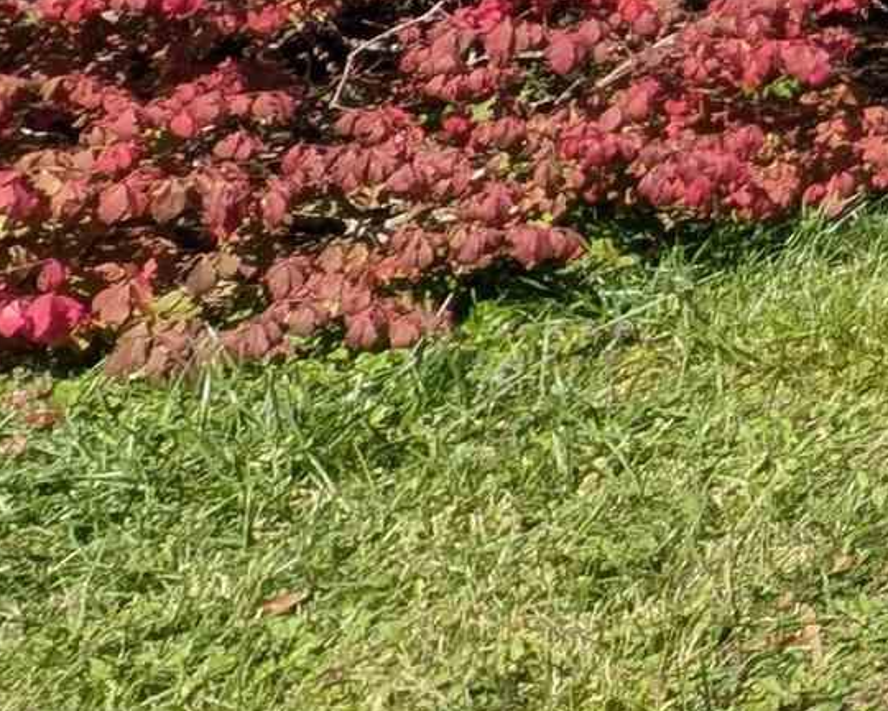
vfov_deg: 17.6
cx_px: 2463
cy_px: -532
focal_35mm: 72
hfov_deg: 12.7
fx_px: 1892
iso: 49
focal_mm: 1.95
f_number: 2.2
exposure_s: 1/984
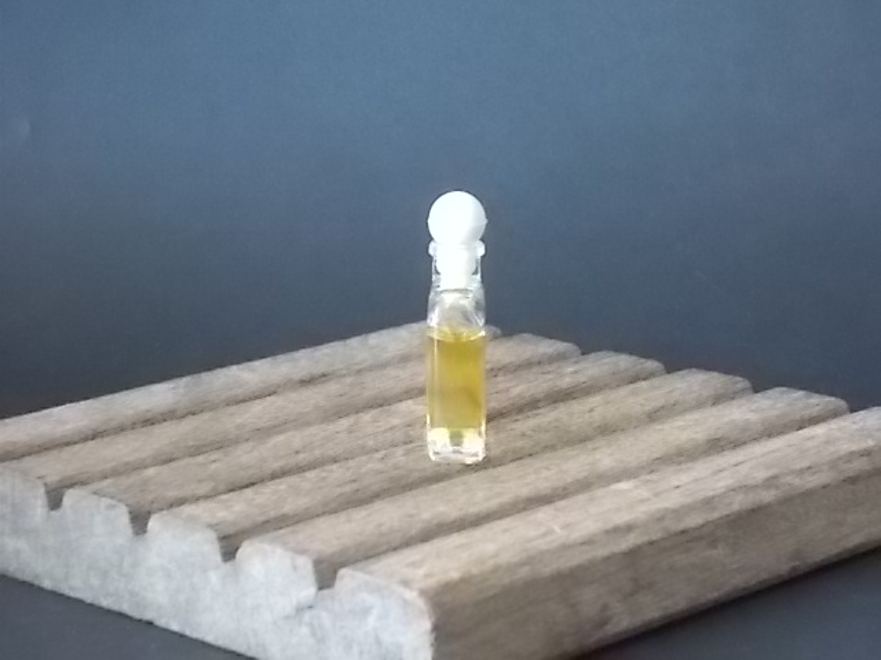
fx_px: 2876
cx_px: 440
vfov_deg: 13.1
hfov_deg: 17.4
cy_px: 330
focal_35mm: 113
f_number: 6
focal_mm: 20.1
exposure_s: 1/25
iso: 800
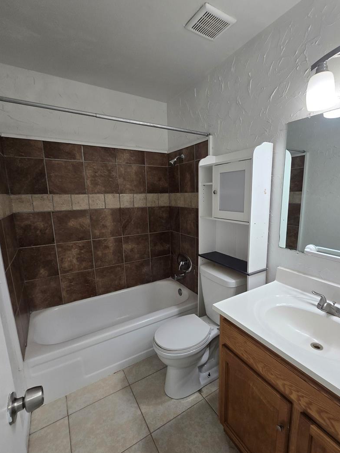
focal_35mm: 15
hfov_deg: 81.2
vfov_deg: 98.1
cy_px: 233
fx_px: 196
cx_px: 195
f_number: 2.2
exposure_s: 1/60
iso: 64
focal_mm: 2.2
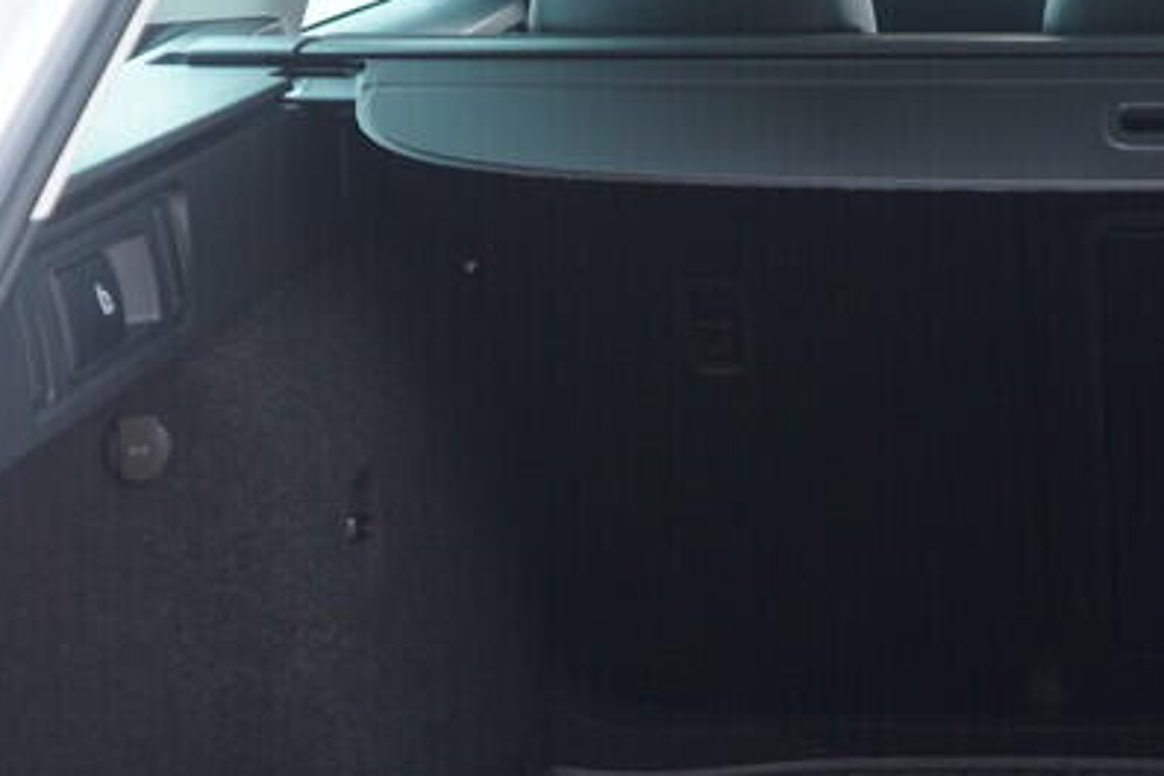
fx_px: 3007
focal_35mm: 93
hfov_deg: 21.2
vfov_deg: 14.7
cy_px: 566
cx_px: 1155
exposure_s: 1/40
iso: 500
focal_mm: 24
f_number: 2.8
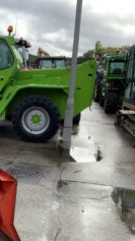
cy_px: 129
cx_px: -2
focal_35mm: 48
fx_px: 306
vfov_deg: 42.9
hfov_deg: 23.7
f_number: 1.8
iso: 16
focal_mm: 3
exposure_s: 1/412
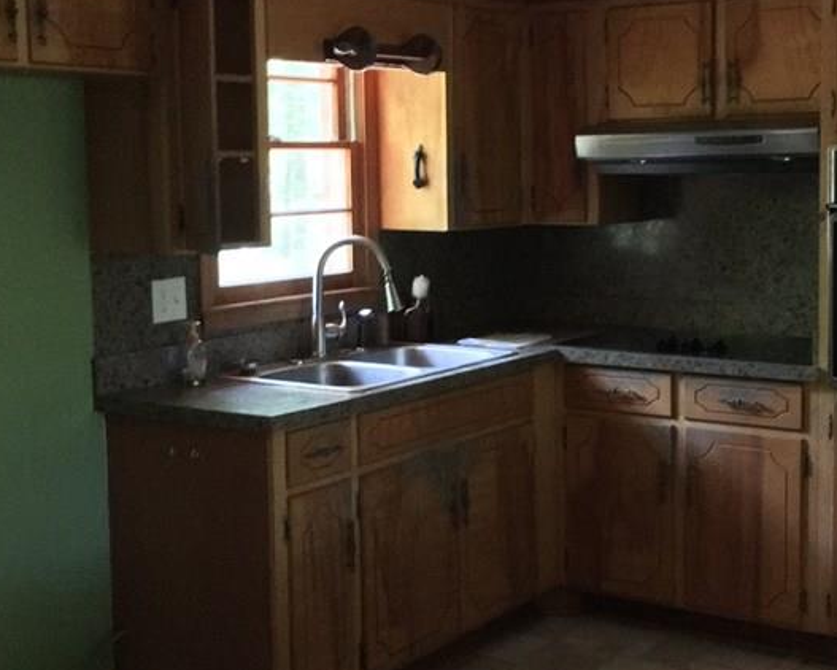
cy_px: 287
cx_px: 542
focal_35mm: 55
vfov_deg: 27.6
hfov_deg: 33.9
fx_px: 1363
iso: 500
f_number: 2.2
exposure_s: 1/15
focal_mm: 4.15
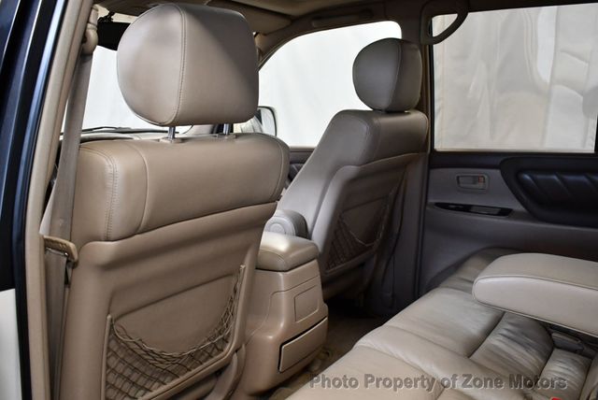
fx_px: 599
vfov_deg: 36.9
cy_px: 200
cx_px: 299
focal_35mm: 36
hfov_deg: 53.1
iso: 1400
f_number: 3.5
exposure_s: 1/125
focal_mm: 18
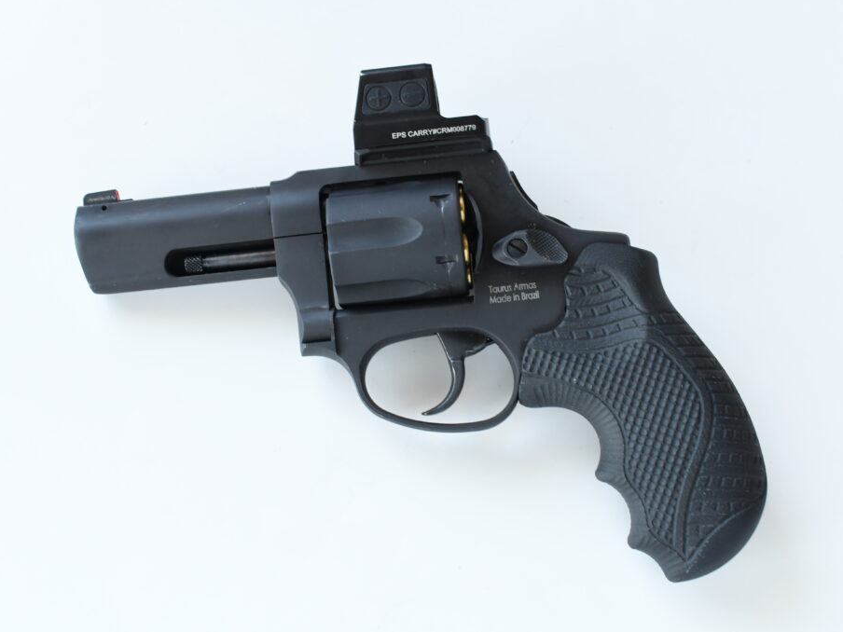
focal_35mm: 49
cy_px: 316
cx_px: 430
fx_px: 1193
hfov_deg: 38.9
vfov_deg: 29.7
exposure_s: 1/30
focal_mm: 30
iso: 1250
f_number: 8
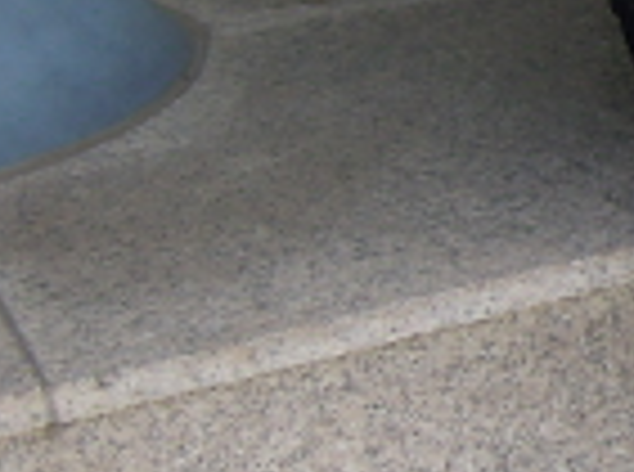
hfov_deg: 9.9
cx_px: 1385
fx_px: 3325
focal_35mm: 182
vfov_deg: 8.0
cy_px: -207
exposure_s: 1/500
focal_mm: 7.2
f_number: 3.3
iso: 160
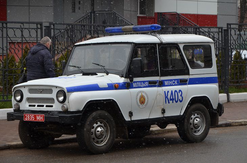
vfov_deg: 10.1
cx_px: 124
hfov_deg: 15.2
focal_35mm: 135
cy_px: 82
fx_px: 924
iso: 200
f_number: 7.1
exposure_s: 1/200
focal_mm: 90
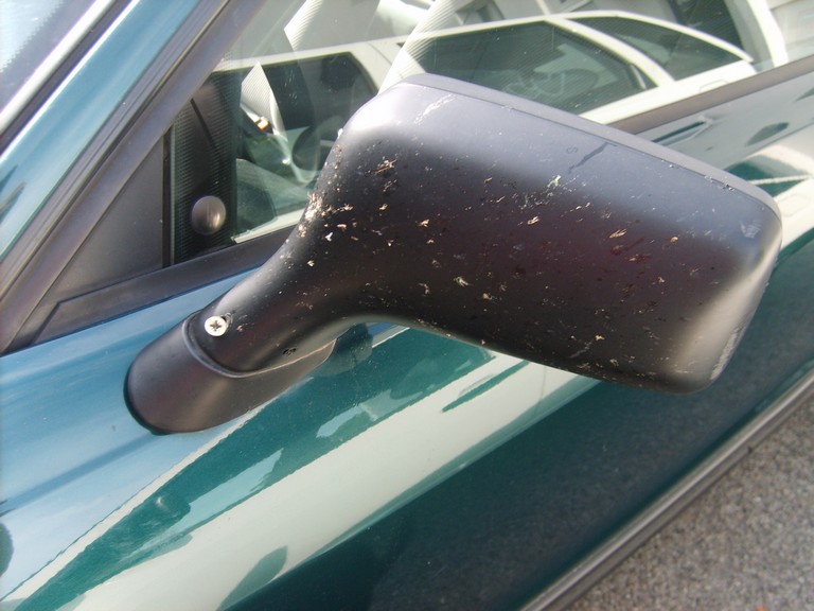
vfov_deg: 40.7
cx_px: 407
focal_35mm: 35
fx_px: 823
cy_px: 306
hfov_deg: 52.6
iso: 50
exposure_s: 1/90
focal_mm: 5.8
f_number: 2.8
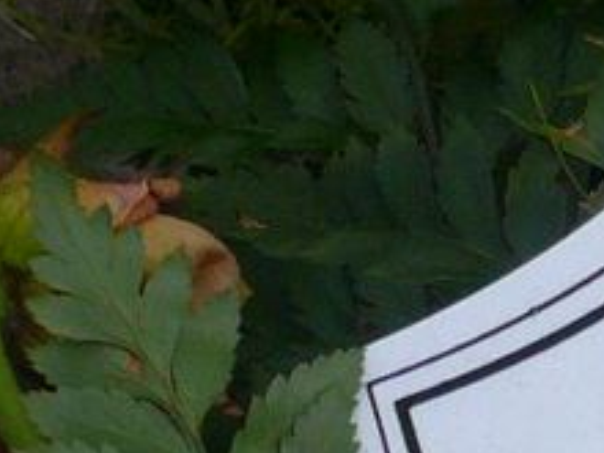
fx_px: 3333
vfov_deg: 7.4
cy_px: 949
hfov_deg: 9.5
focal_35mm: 191
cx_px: 1329
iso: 100
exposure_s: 1/1000
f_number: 2.8
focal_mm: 4.6
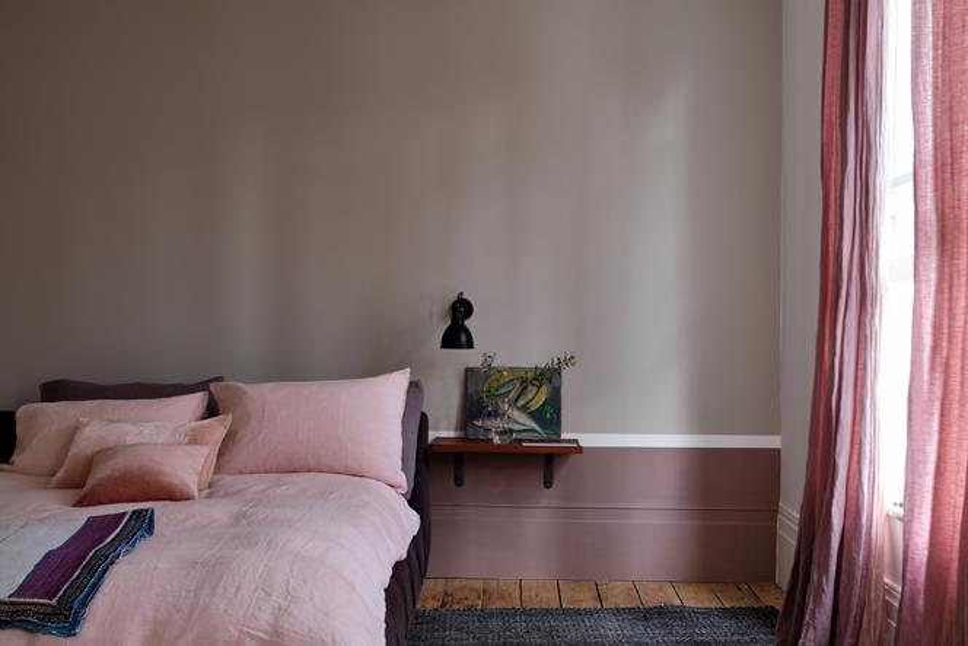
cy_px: 323
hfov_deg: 46.4
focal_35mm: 42
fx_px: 1130
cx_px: 484
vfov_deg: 31.9
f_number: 5.6
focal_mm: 28.3
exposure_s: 1/1.3
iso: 200
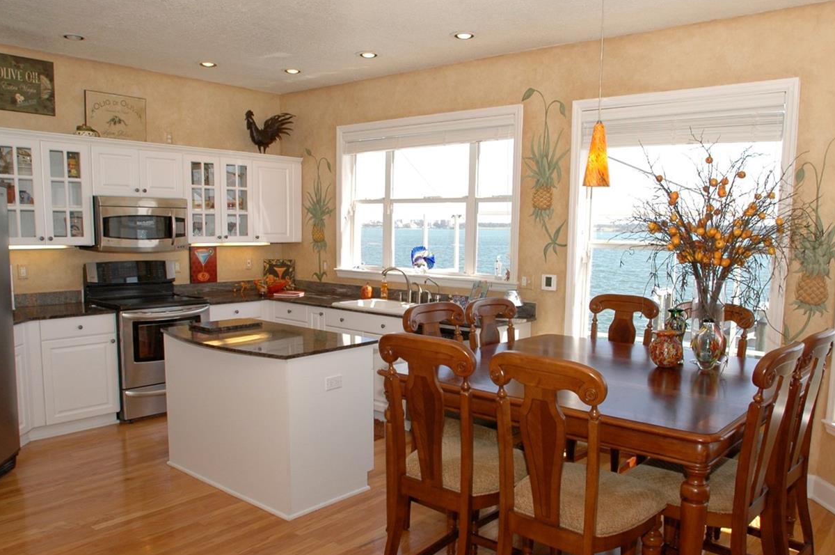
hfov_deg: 65.5
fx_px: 649
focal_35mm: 28
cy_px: 322
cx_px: 431
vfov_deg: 46.1
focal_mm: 14
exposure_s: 1/125
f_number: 6.3
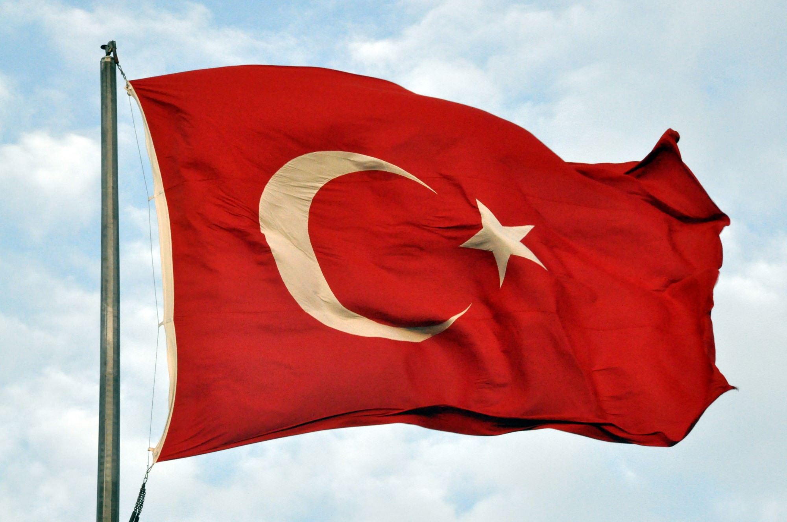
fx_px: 4421
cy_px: 261
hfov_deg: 10.2
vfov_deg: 6.8
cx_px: 394
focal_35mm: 202
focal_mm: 135
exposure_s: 1/400
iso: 3200
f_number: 20
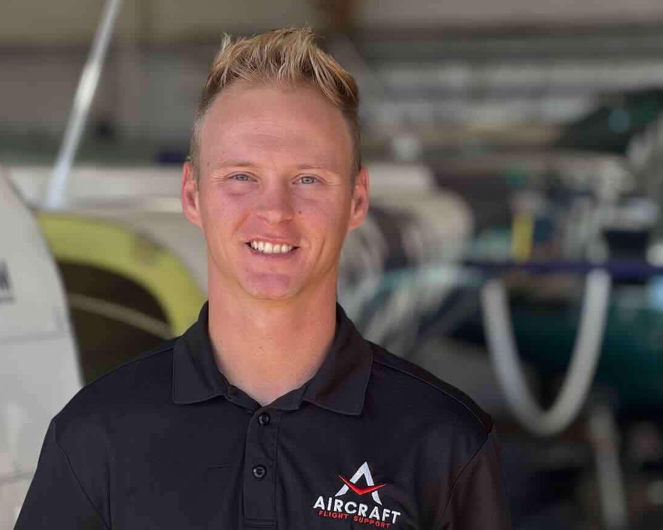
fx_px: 2708
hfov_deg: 14.0
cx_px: 277
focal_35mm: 138
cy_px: 248
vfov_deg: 11.2
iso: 64
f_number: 2.8
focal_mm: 15.66
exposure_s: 1/120
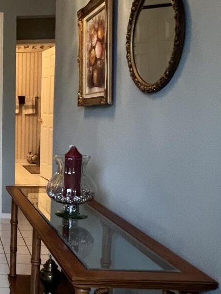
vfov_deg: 43.0
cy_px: 150
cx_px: -84
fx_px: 375
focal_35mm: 44
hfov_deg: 26.5
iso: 320
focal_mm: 1.57
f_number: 1.8
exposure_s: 1/60
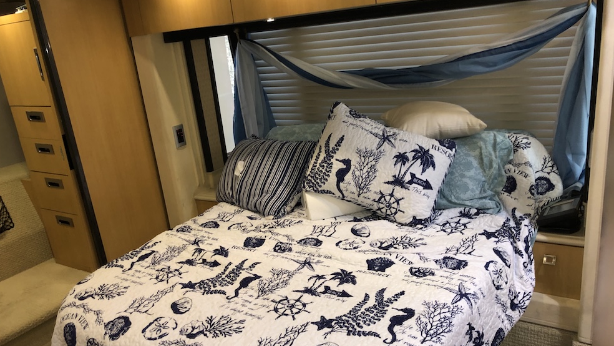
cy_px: 202
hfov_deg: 62.6
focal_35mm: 31
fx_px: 505
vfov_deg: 37.7
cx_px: 303
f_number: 1.8
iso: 80
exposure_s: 1/15
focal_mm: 4
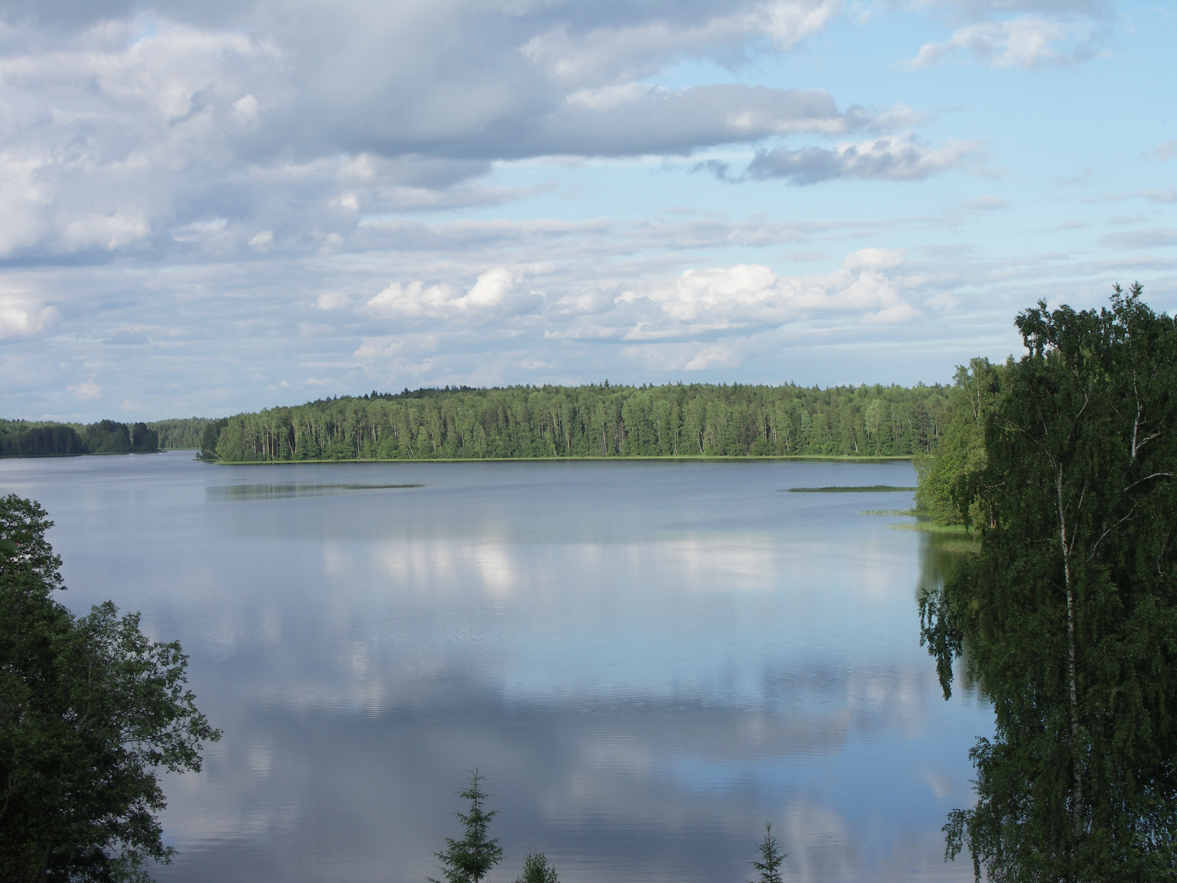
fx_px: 2618
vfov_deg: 19.1
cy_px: 442
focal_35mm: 77
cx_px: 588
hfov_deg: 25.3
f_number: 6.3
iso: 50
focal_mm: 20
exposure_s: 1/250
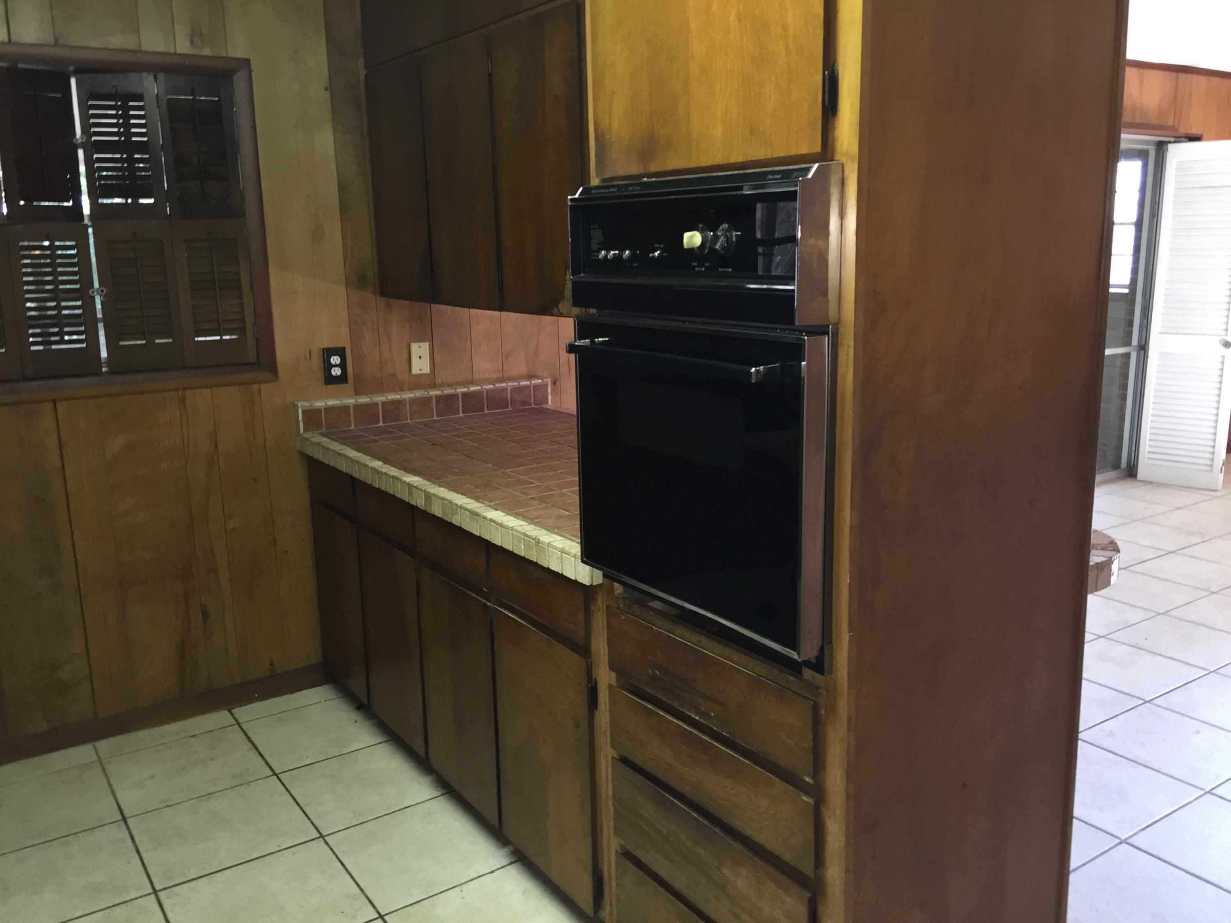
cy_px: 462
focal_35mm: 29
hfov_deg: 61.7
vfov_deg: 48.2
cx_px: 616
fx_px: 1031
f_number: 2.2
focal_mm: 4.15
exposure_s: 1/16
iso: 125
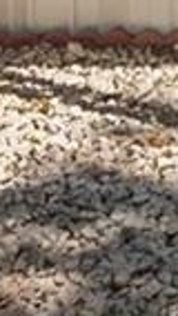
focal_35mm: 189
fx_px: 1584
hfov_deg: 6.0
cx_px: 536
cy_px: -579
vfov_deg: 9.4
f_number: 7.1
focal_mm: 16
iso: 500
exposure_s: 1/800
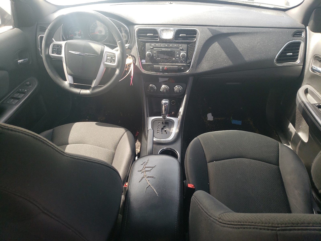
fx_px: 241
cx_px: 160
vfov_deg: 53.1
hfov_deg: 67.3
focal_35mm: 26
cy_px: 120
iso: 50
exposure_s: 1/149
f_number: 1.5
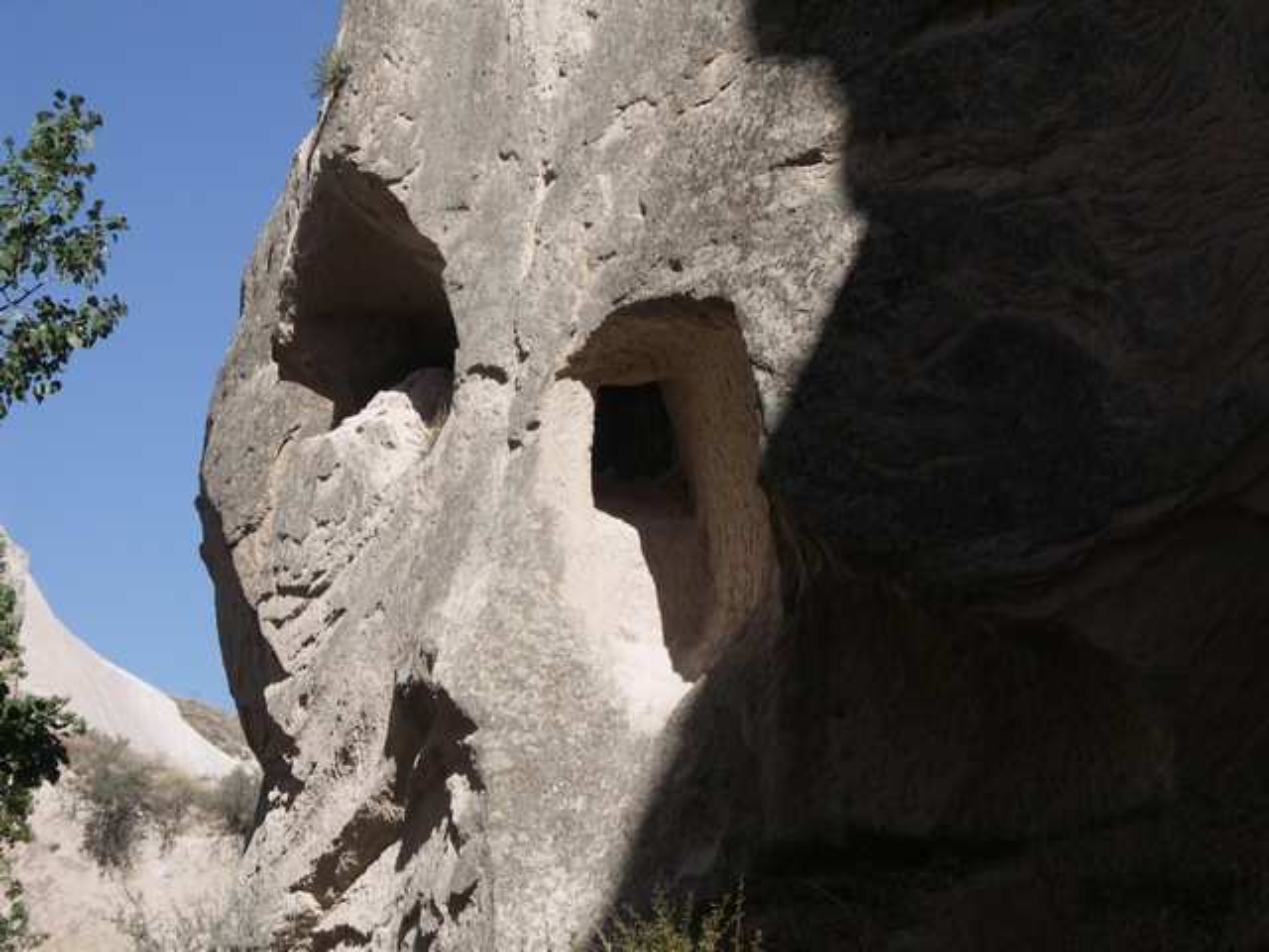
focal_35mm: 120
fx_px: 4399
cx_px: 634
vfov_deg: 12.3
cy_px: 476
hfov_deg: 16.4
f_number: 5.6
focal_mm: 31
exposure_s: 1/320
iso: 50
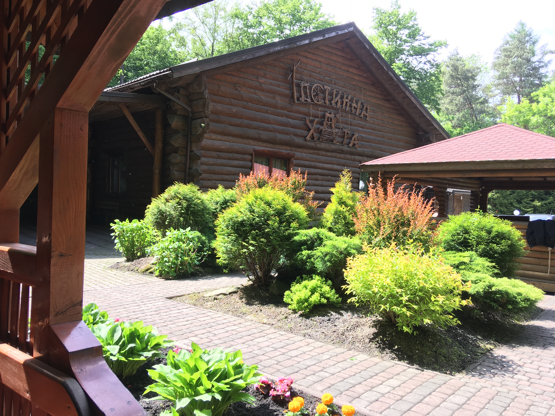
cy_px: 208
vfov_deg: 48.2
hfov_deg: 61.7
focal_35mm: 29
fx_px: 465
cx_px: 278
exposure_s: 1/177
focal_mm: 4.15
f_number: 2.2
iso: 25
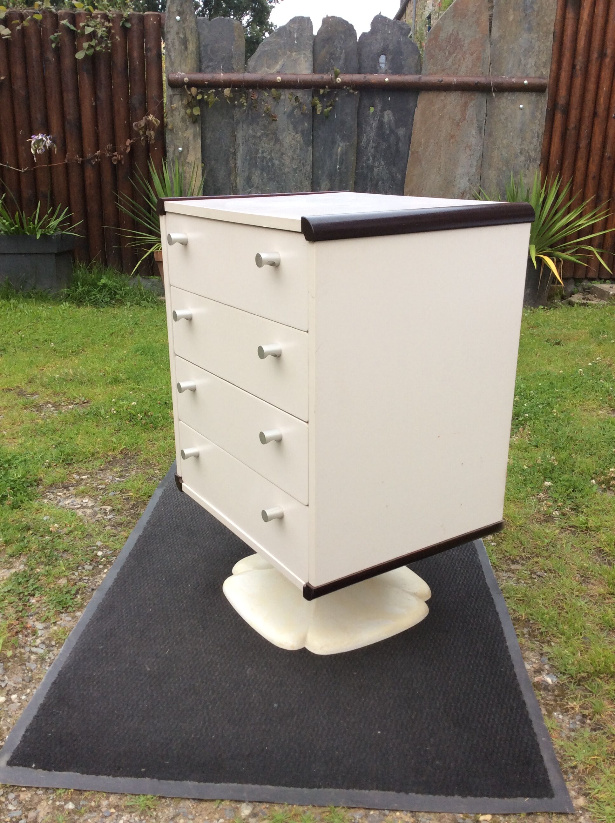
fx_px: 760
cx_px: 308
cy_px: 412
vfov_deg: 56.9
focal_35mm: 32
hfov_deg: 44.1
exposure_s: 1/33
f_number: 2.4
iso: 32
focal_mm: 3.3
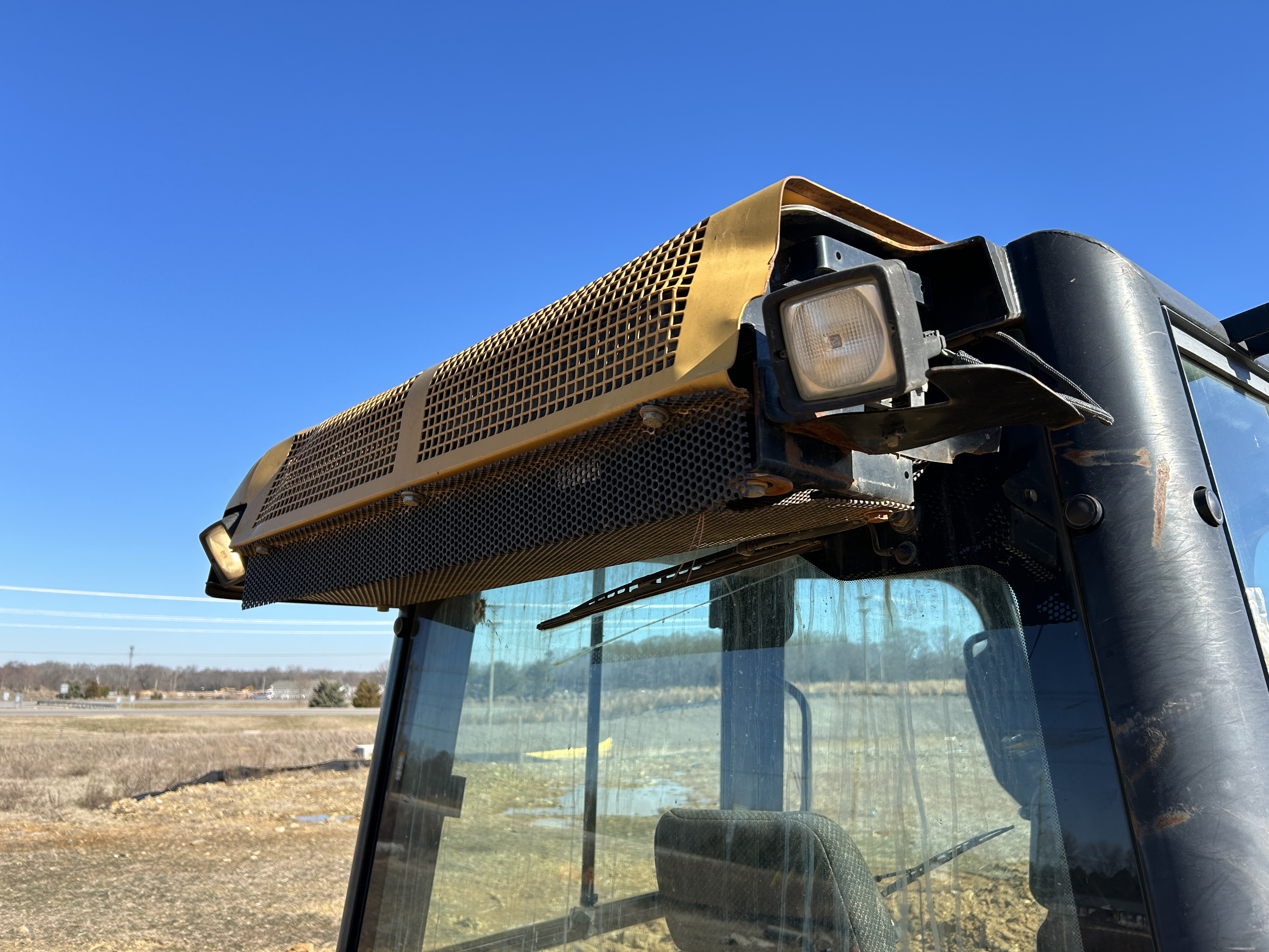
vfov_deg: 53.1
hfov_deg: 67.3
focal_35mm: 26
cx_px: 634
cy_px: 476
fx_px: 953
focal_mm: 5.7
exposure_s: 1/2208
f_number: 1.5
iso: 50
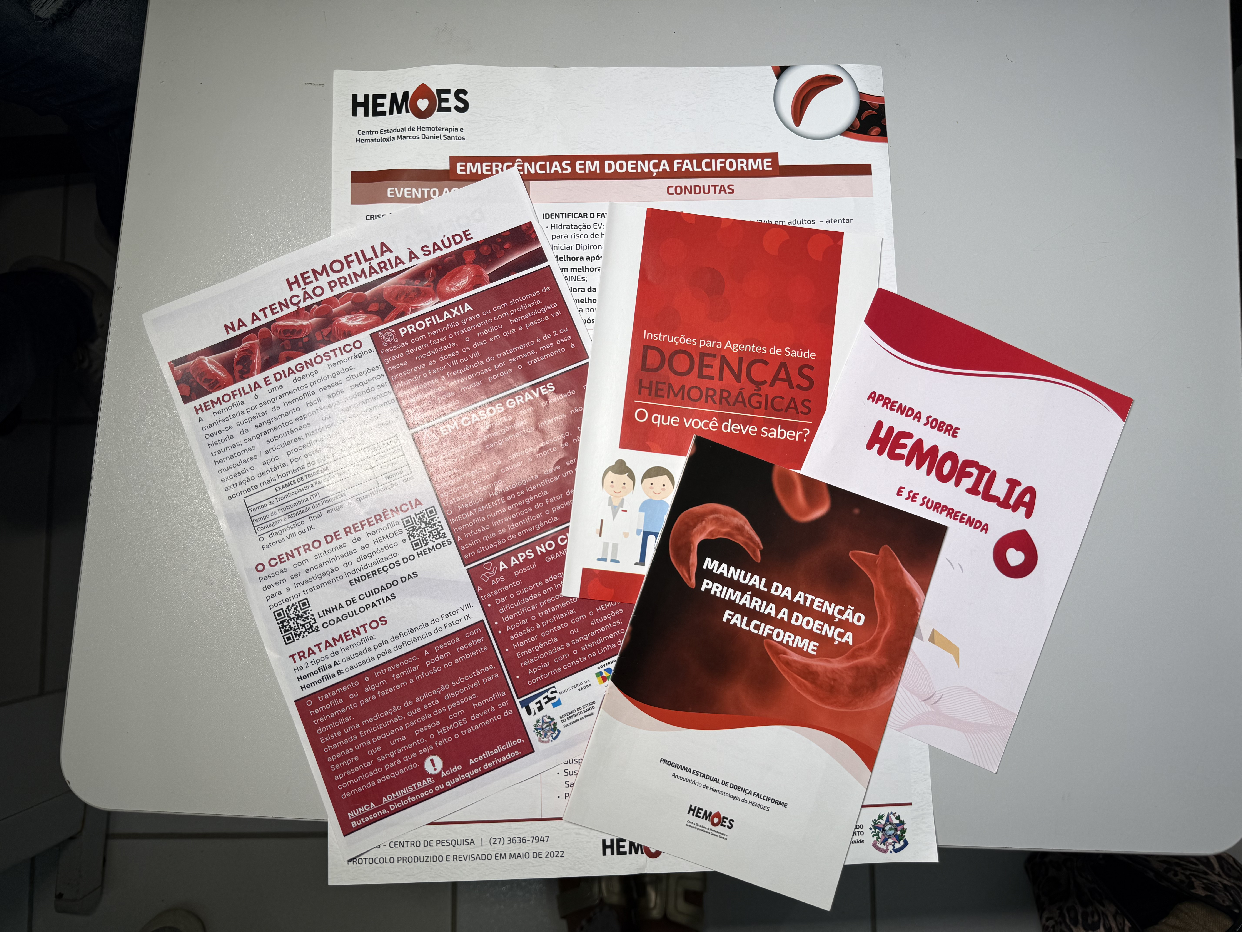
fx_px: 861
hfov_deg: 71.6
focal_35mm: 24
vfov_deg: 56.8
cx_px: 621
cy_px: 466
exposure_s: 1/262
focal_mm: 6.76
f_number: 1.78
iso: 64
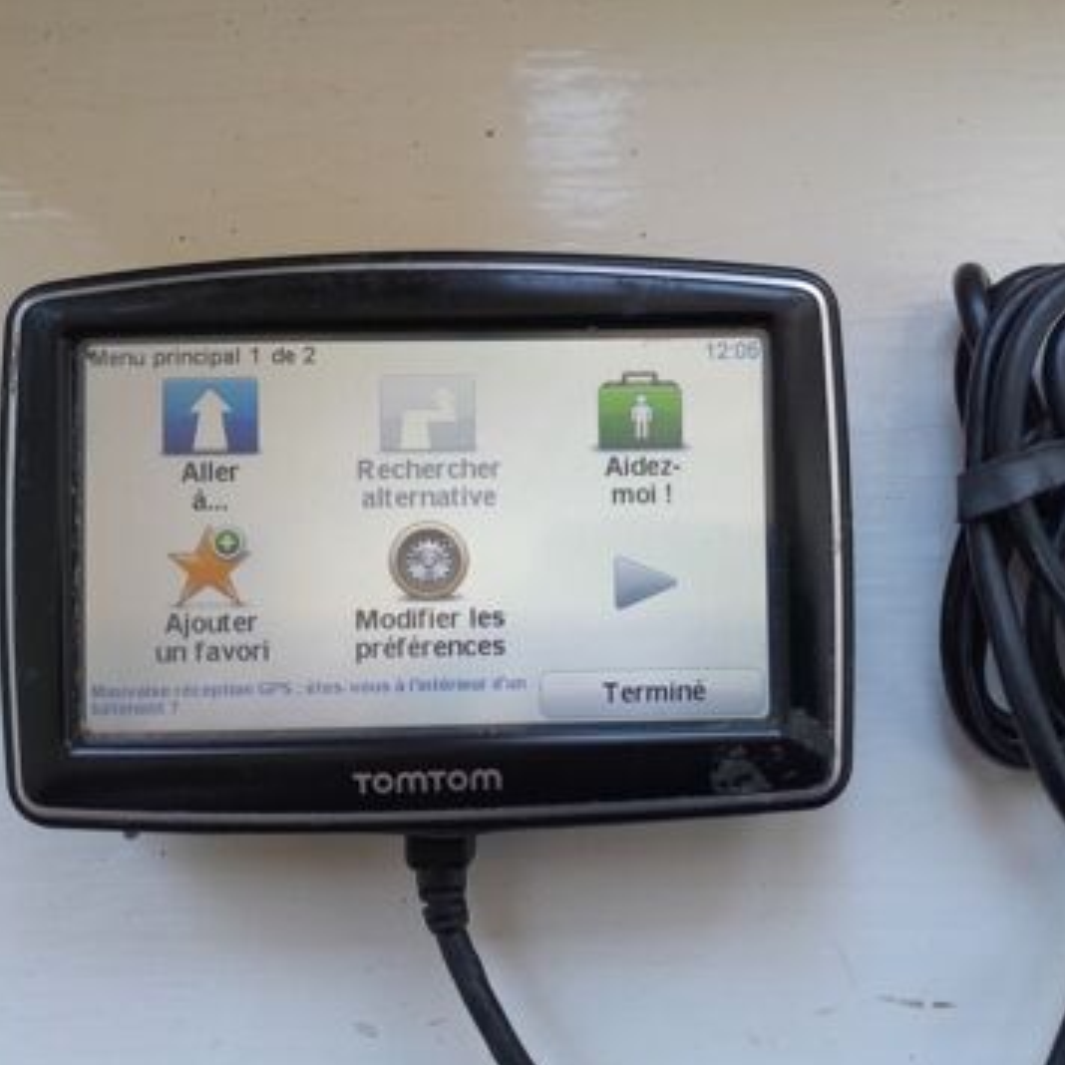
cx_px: 646
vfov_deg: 52.5
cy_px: 535
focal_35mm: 31
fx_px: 1079
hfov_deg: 52.1
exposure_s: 1/50
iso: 80
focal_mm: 3.98
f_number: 1.8
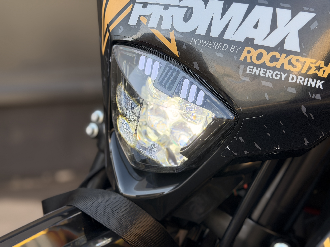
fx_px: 458
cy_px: 124
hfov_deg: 39.7
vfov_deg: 30.3
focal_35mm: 48
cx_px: 165
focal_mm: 6.76
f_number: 1.78
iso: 100
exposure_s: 1/928
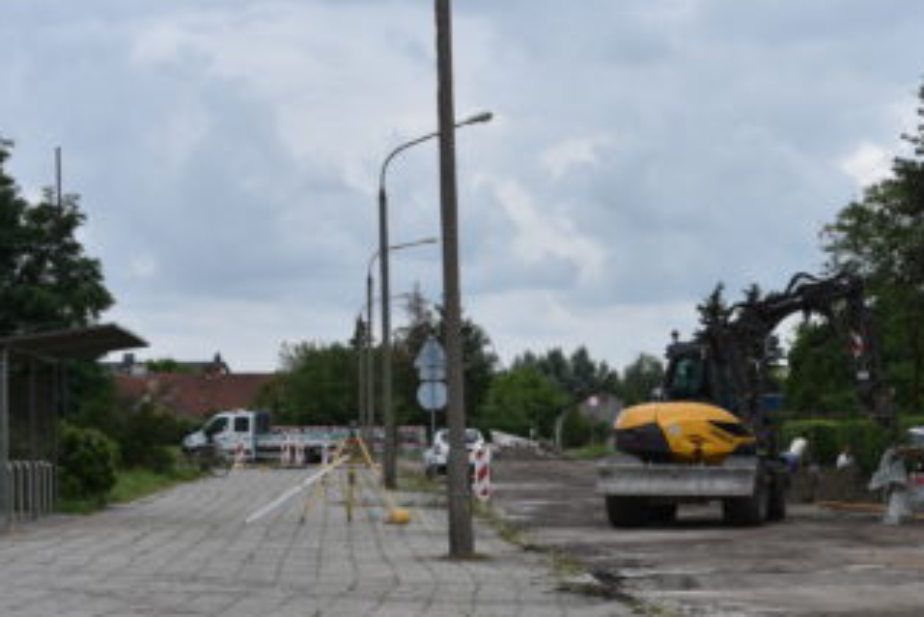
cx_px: 904
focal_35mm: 83
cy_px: 527
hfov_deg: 23.5
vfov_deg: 16.3
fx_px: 2131
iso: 220
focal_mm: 28
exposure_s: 1/500
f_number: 8
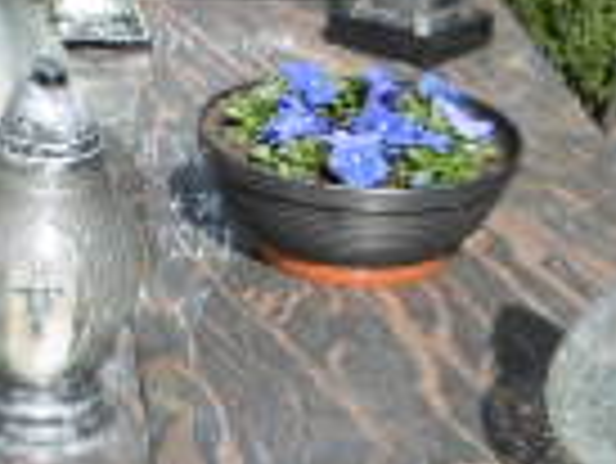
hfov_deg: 17.5
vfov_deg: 13.2
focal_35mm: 112
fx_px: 1995
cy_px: 189
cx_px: 207
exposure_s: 1/640
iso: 100
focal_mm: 4.3
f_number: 3.1
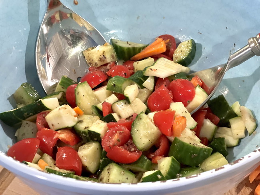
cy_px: 98
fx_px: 578
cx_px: 130
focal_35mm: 77
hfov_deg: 25.3
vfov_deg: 19.1
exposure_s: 1/15
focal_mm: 9
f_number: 2.8
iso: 500
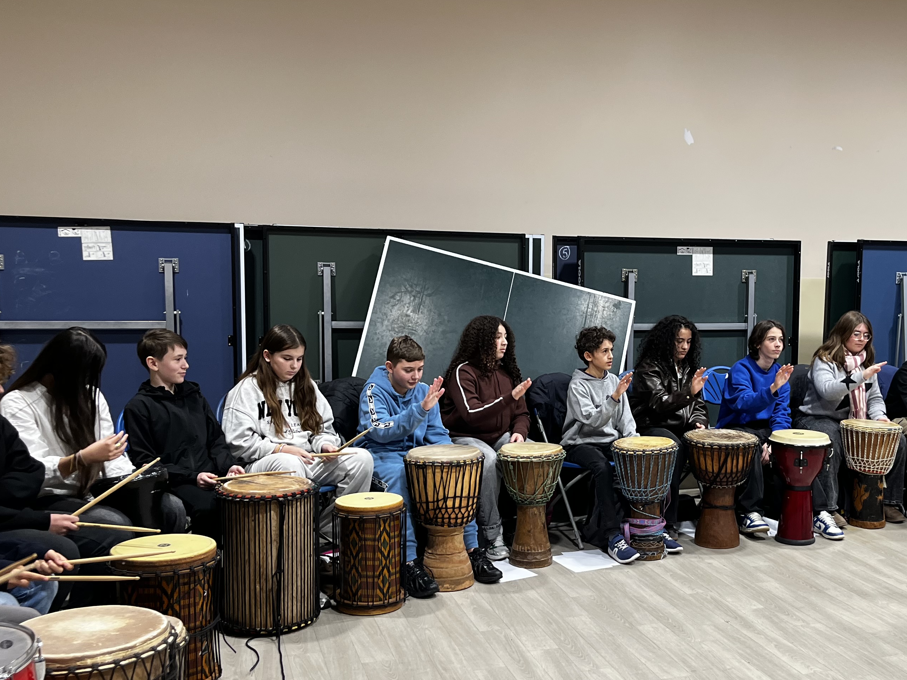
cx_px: 615
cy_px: 390
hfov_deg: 45.0
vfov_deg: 35.1
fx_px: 1074
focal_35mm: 41
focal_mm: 5.1
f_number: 1.6
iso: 125
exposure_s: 1/100
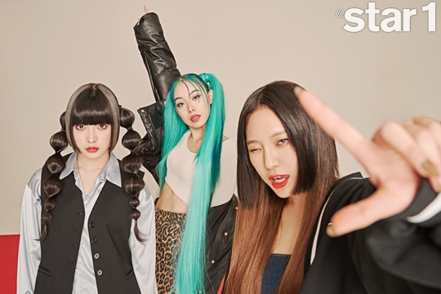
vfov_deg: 37.9
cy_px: 147
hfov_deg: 54.4
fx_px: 429
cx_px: 220
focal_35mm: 35
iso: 400
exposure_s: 1/160
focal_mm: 35
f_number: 5.6
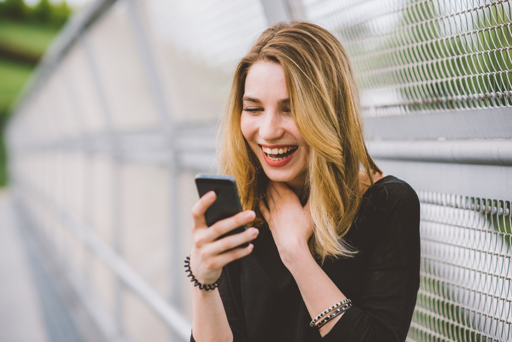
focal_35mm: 85
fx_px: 1209
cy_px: 171
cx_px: 256
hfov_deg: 23.9
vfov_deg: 16.1
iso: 200
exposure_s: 1/1000
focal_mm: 85
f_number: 2.8
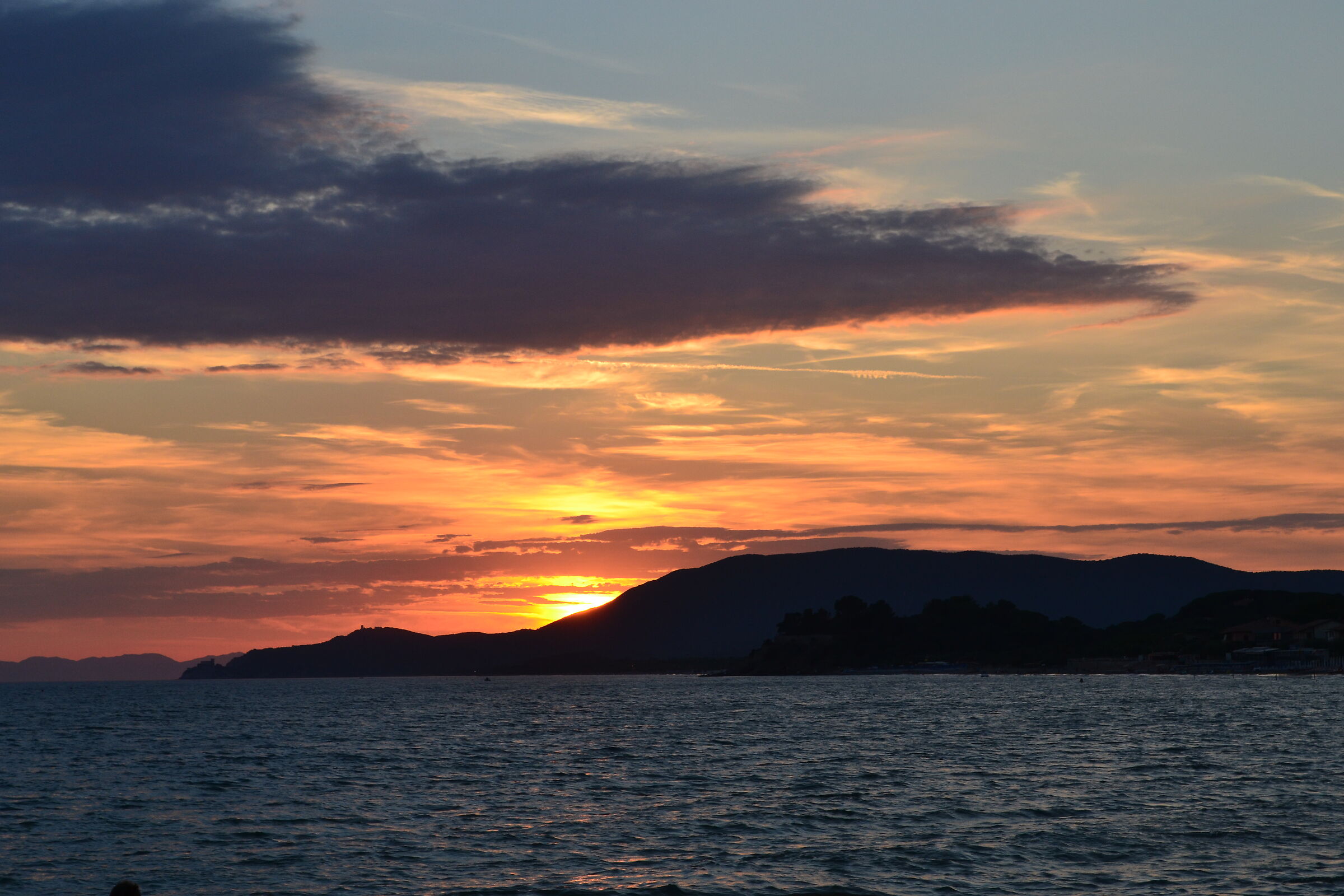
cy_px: 448
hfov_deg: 24.6
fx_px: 3080
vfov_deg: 16.6
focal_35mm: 82
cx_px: 672
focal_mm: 55
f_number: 10
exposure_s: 1/320
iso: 400
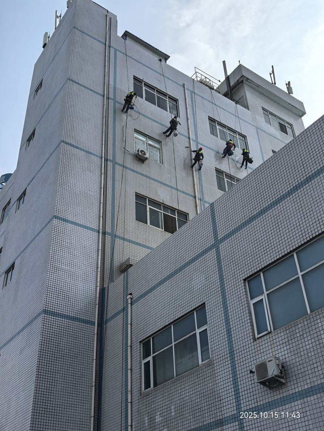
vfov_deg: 47.9
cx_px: 162
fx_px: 487
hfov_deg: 36.8
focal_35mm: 39
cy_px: 216
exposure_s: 1/4274
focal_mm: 6.98
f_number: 2
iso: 50
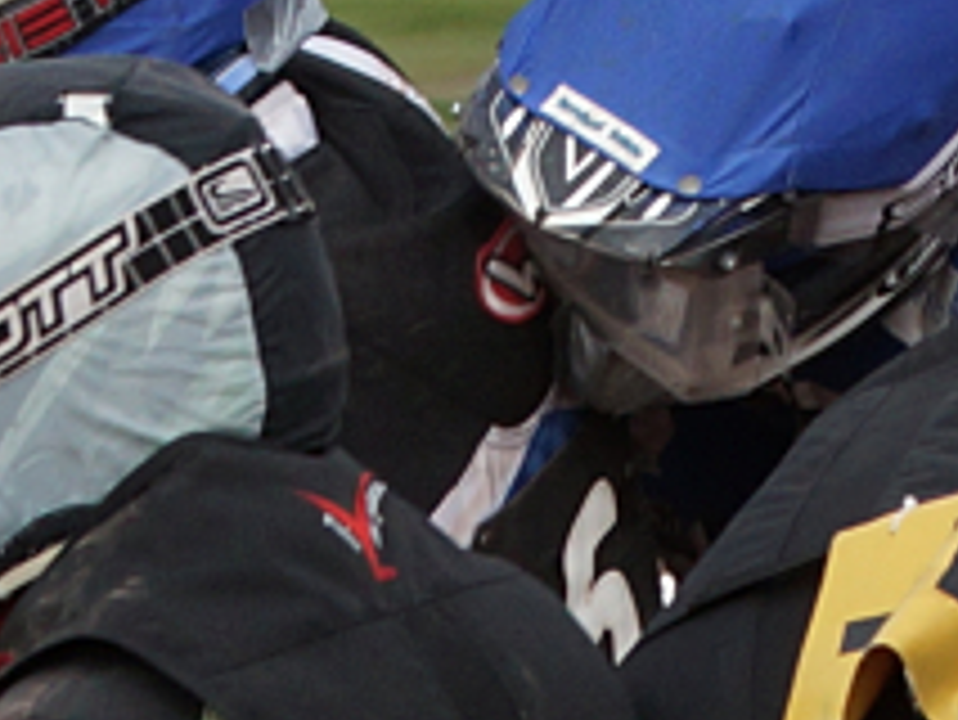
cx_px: -18
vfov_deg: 1.8
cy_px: 1166
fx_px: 22485
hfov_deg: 2.4
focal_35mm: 812
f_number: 9
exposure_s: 1/320
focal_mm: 100
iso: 200
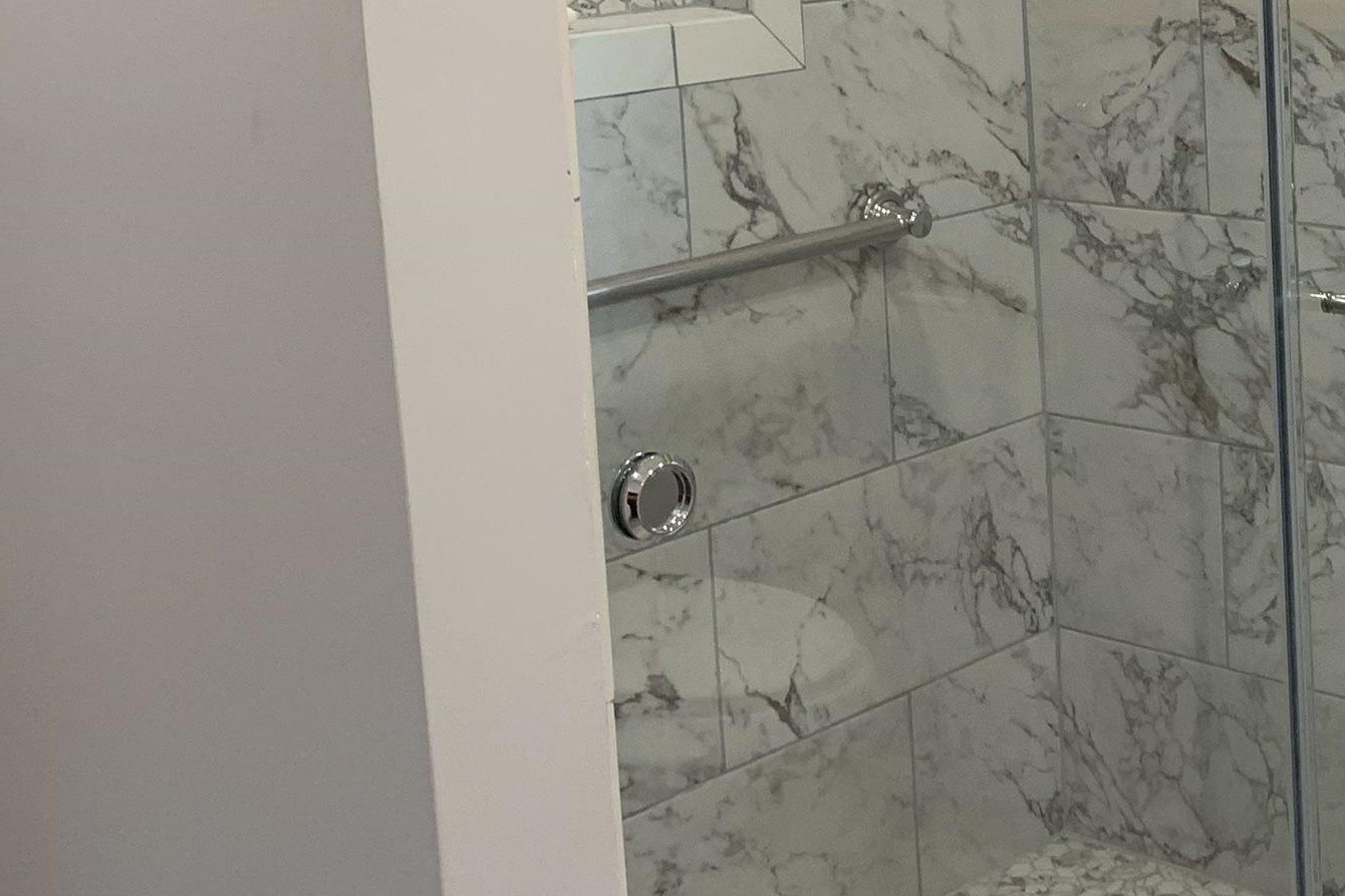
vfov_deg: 21.4
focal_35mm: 62
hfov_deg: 30.7
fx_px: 2316
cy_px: 95
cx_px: 1254
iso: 64
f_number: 1.8
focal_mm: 4.25
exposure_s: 1/60
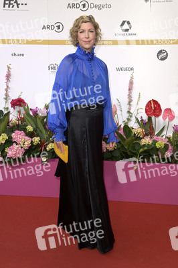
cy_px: 134
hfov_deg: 24.6
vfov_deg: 36.3
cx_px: 89
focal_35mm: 55
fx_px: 409
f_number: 5
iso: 640
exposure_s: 1/250
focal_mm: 55
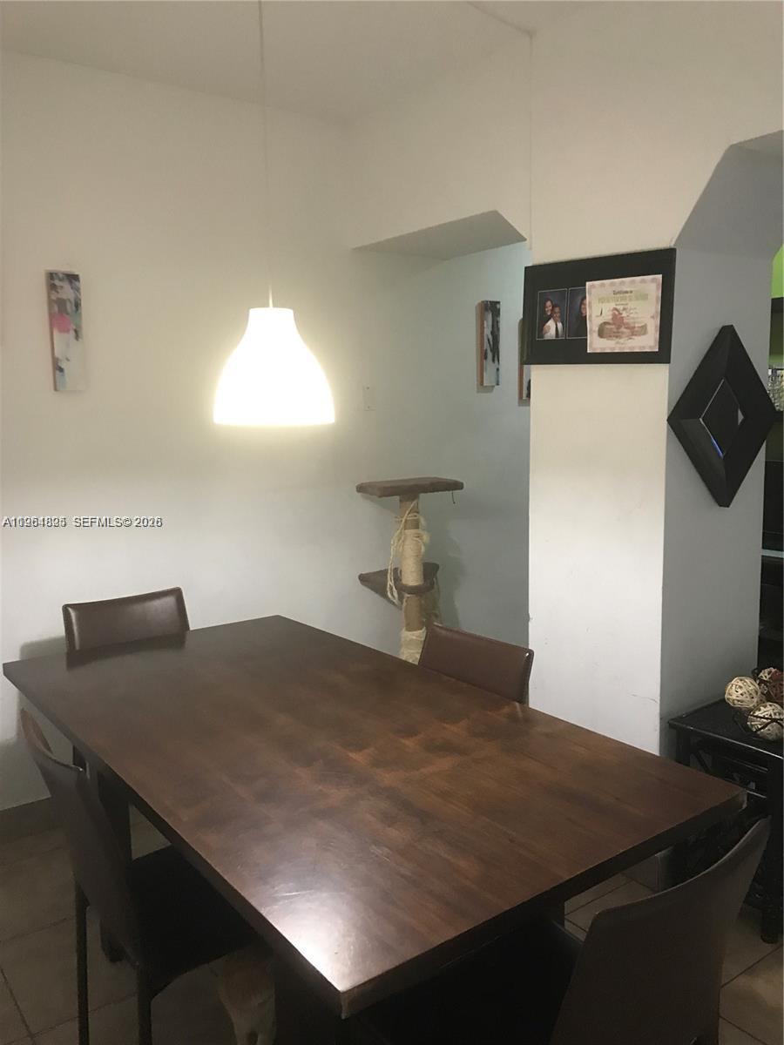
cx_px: 392
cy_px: 522
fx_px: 846
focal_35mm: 28
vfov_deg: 63.4
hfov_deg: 49.7
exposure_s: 1/15
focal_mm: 3.99
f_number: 1.8
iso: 50
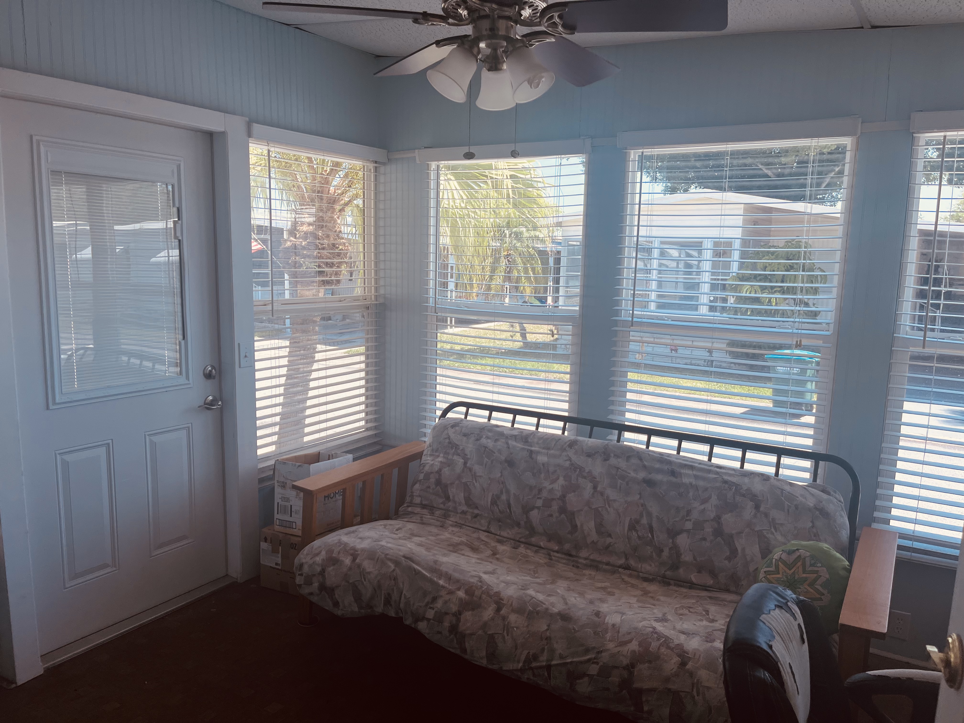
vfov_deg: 53.1
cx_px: 482
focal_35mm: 26
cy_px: 362
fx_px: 724
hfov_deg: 67.3
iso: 50
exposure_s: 1/1056
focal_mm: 5.1
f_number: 1.6
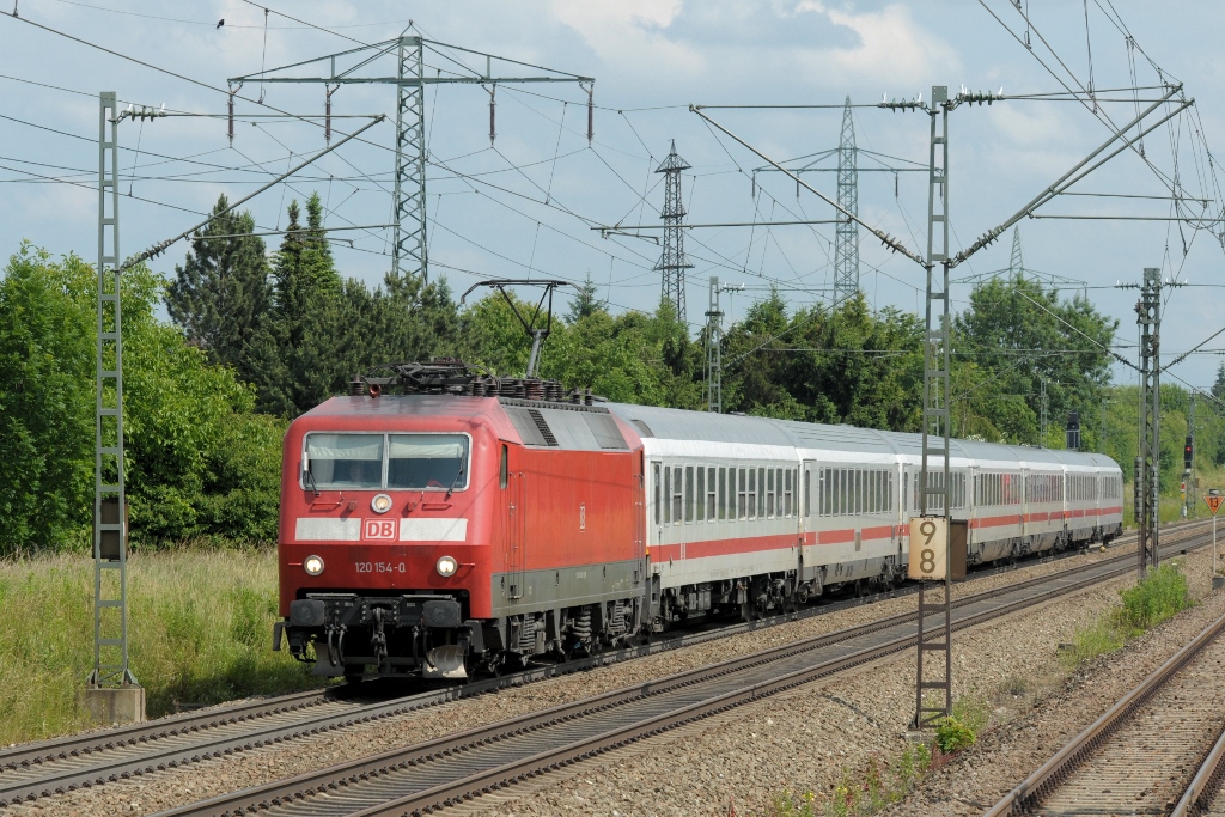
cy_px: 408
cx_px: 612
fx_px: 5360
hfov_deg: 13.0
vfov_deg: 8.7
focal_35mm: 158
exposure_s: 1/640
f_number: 8
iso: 320
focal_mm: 105
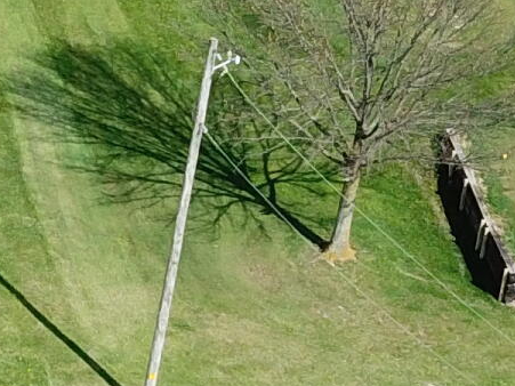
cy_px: 369
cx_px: -380
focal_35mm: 173
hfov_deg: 10.8
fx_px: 2573
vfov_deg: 8.5
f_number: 2.2
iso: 100
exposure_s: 1/1025
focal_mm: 4.7
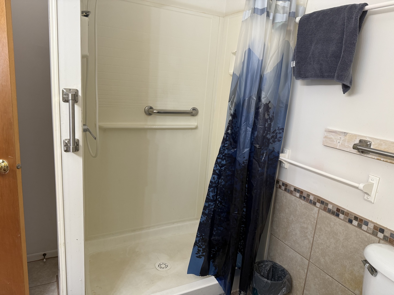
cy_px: 148
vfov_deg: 56.8
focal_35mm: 24
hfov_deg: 71.6
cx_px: 197
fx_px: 273
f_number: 1.78
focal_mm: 6.76
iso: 200
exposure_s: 1/60
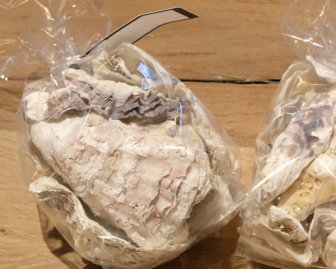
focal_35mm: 72
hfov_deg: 26.3
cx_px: 224
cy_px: 163
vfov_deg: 21.2
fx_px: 716
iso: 3200
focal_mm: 25.4
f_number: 7.1
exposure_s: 1/60
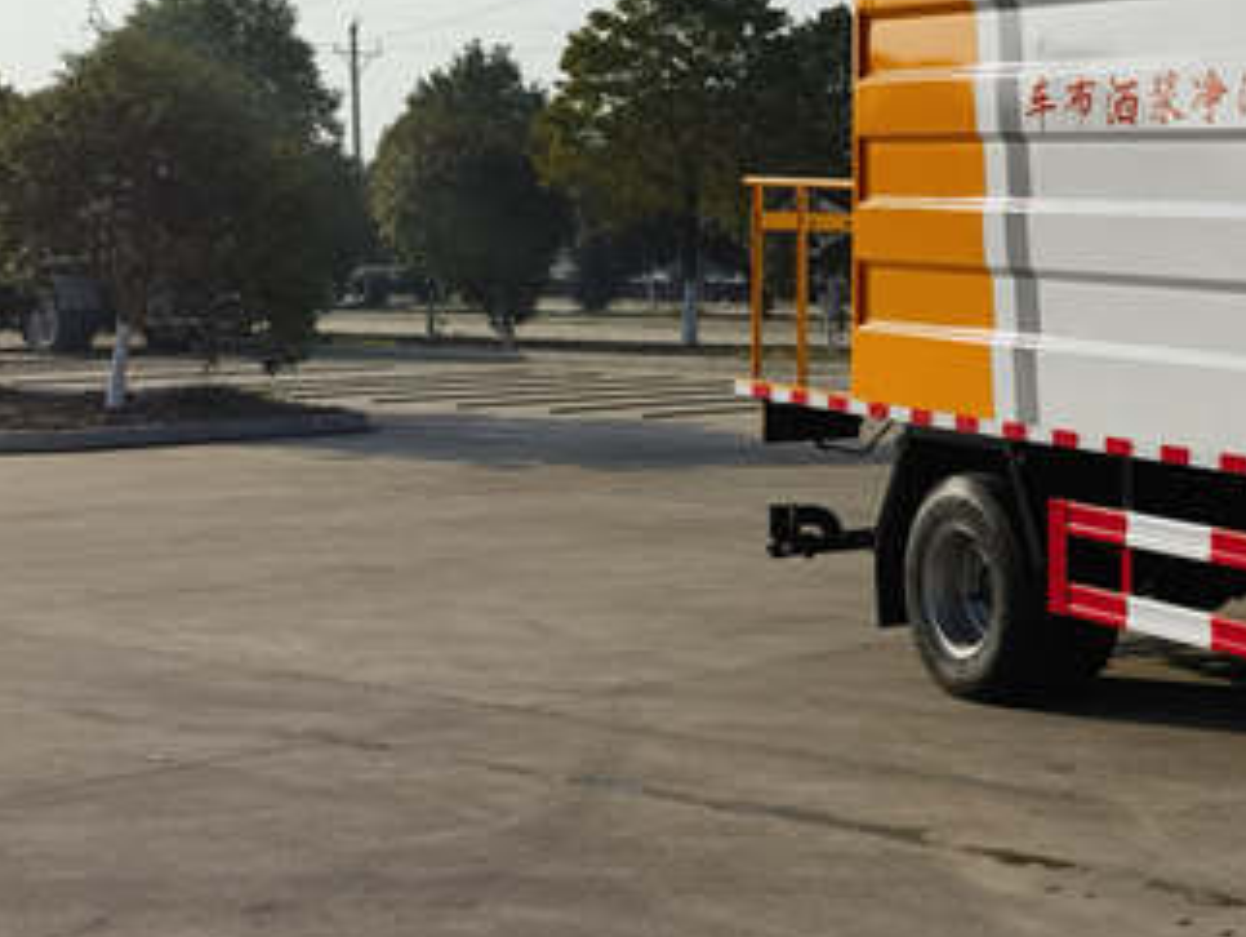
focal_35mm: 67
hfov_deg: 25.8
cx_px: 1509
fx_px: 2413
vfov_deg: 21.9
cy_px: 356
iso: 50
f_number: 1.9
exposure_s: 1/6250
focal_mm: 6.67
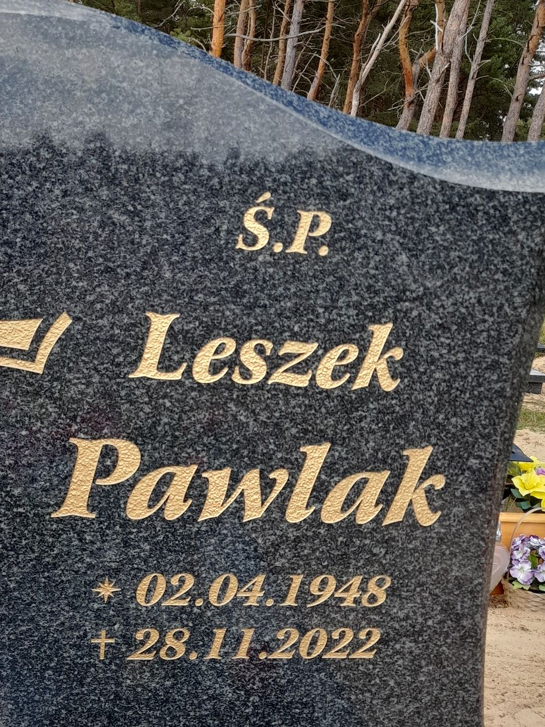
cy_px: 453
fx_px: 861
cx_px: 182
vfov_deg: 45.4
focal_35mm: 41
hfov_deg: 34.8
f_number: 2
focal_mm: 4.6
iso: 20
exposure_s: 1/115
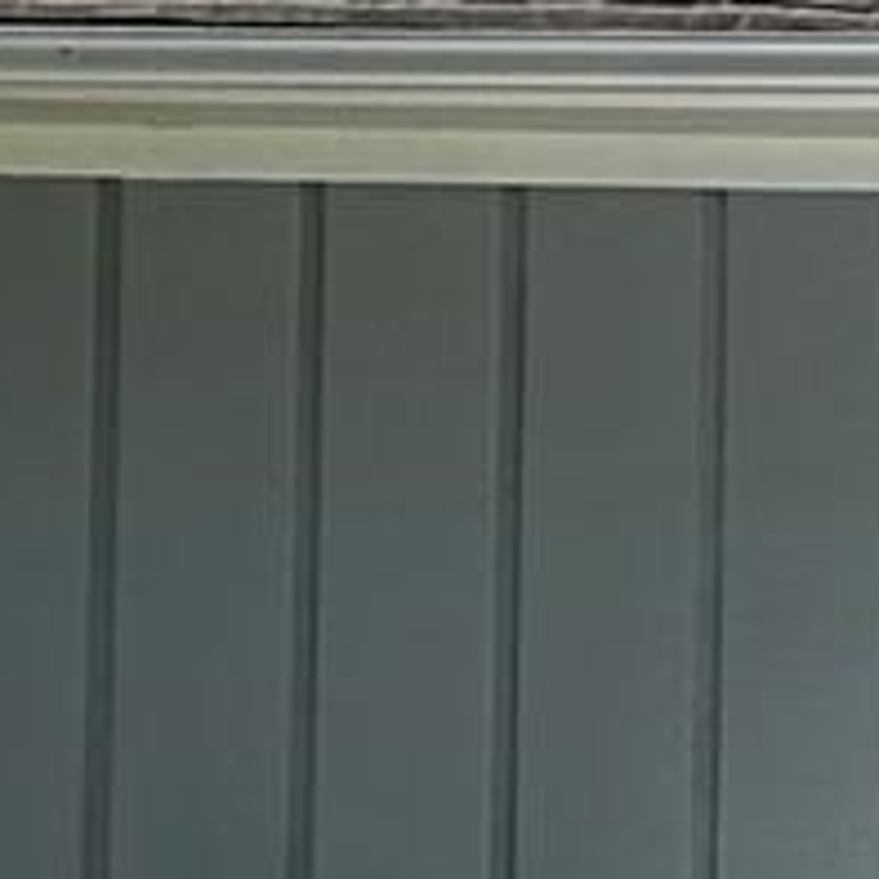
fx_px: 12669
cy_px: 1178
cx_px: 3262
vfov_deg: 4.0
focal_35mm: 441
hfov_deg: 3.8
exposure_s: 1/919
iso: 64
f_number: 1.78
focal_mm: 6.86
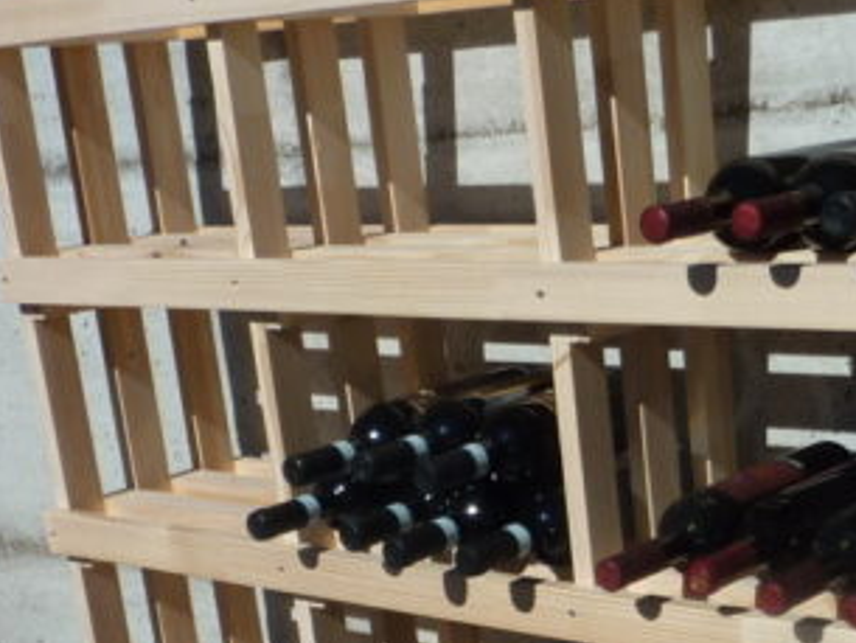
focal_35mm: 66
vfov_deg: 21.7
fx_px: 1633
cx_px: 702
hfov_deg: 28.7
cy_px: 584
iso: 80
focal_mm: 4.1
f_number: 5.6
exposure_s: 1/800
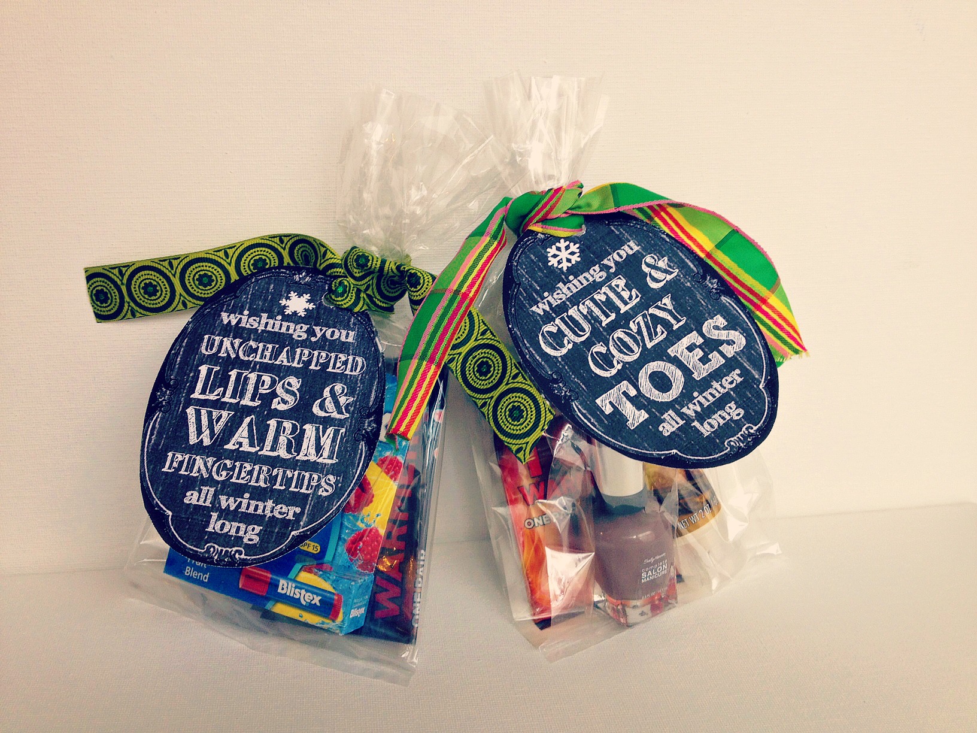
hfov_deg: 52.6
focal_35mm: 35
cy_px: 366
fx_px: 988
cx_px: 488
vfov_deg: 40.7
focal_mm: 4.28
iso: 50
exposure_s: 1/30
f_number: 2.4
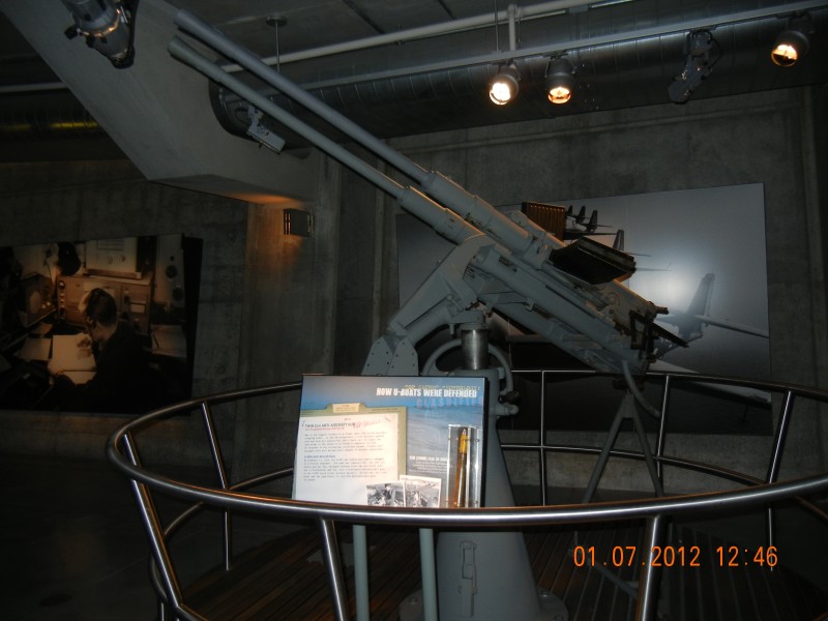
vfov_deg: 46.8
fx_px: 718
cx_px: 414
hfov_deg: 60.0
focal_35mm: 30
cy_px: 310
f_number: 3.5
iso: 200
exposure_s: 1/30
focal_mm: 5.4
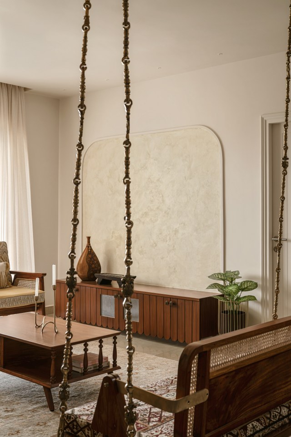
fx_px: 521
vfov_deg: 45.4
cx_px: 146
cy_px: 218
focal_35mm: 43
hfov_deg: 31.2
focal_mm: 43
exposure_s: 1/8
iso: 320
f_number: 8
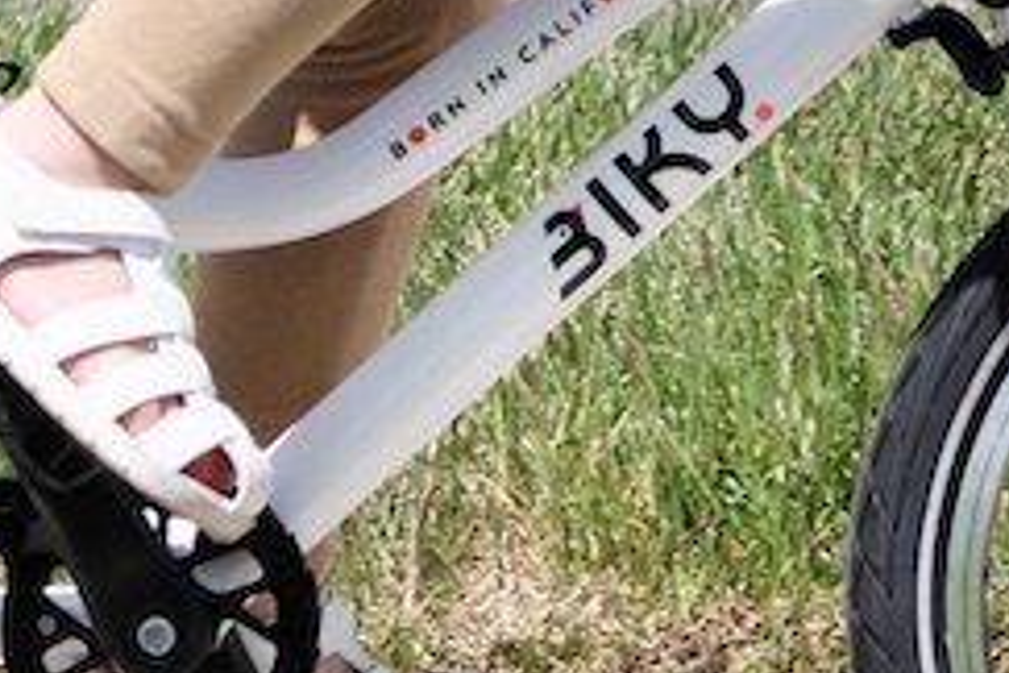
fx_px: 18105
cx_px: 378
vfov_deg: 2.1
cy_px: -482
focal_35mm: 646
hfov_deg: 3.2
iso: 400
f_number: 5.6
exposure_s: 1/1600
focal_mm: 87.1
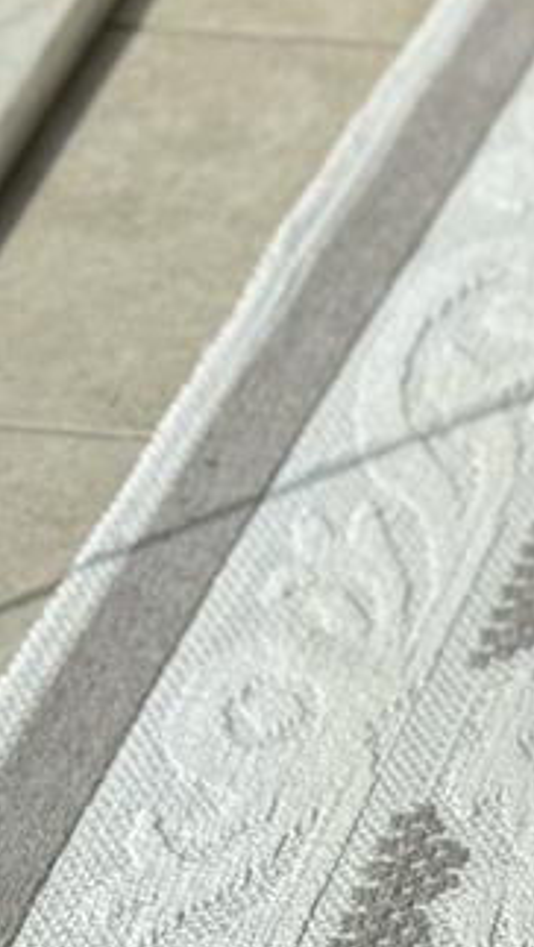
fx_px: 5430
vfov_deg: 9.7
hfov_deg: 5.5
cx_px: 948
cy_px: -430
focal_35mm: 216
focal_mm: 6.76
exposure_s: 1/854
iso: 64
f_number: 1.78
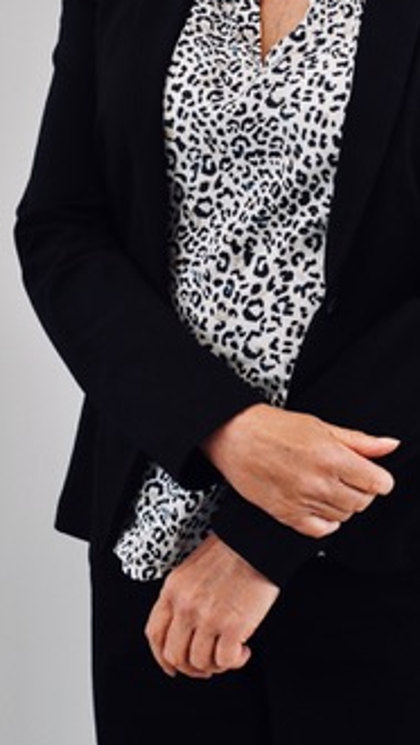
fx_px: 2709
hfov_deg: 8.9
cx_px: 279
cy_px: 74
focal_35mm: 137
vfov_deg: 15.5
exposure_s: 1/60
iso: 400
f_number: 5.3
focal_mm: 45
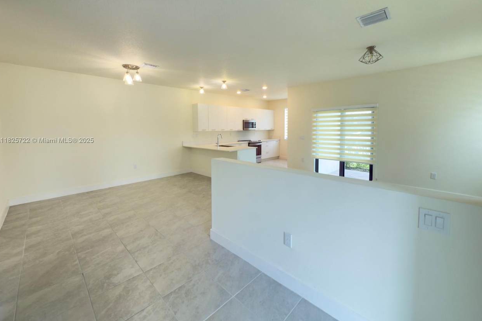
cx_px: 242
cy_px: 141
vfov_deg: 77.0
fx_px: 201
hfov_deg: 100.4
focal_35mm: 15
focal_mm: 2.22
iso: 100
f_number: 2.2
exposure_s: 1/30
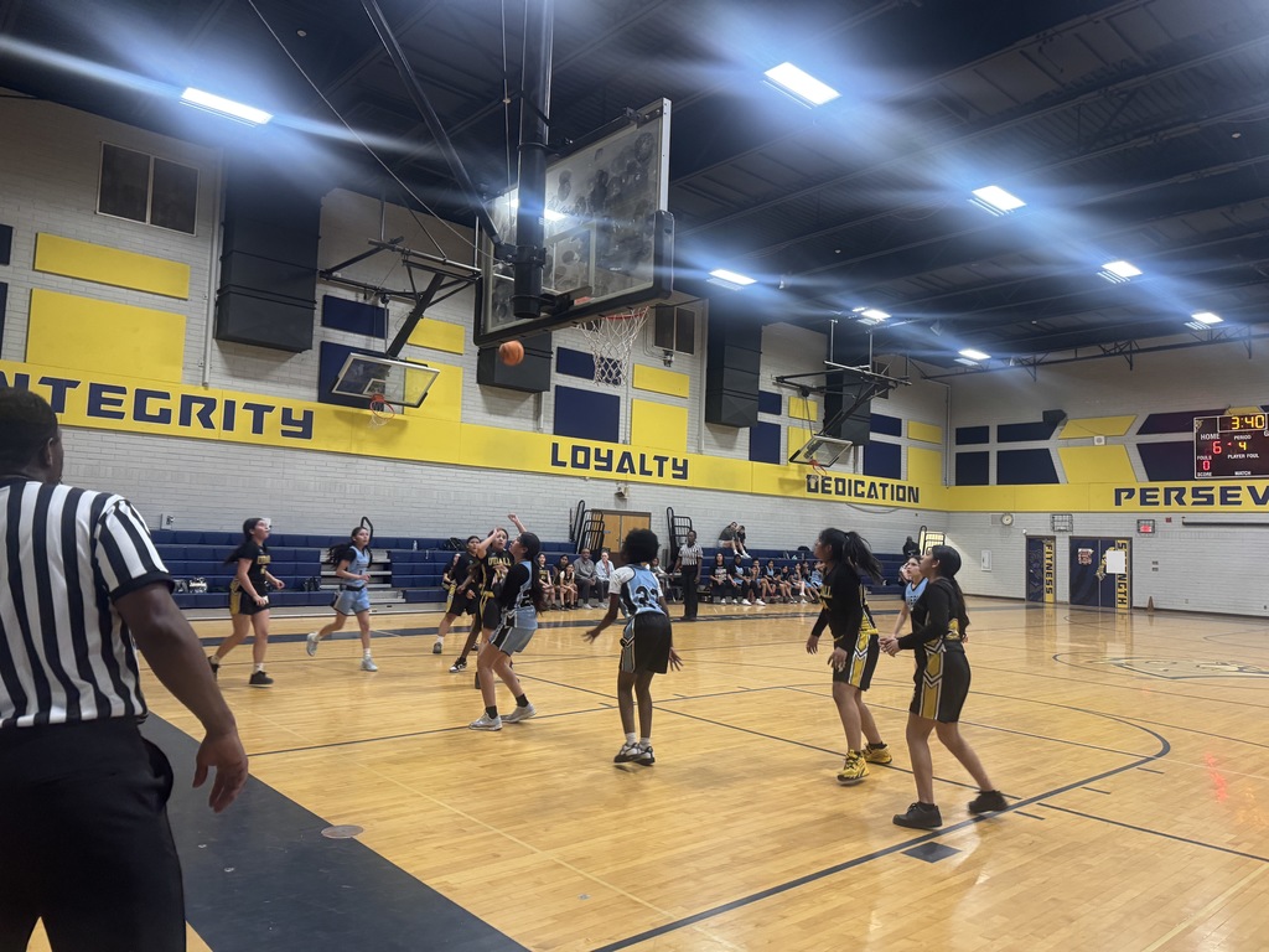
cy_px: 476
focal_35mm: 24
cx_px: 634
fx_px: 880
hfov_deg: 71.6
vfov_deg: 56.8
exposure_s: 1/60
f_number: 1.78
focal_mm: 6.76
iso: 320
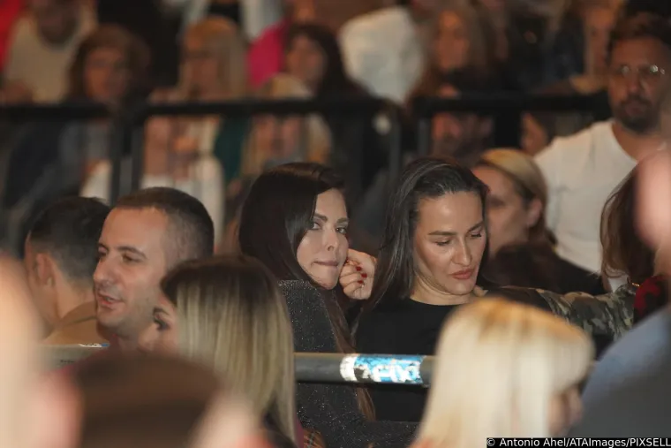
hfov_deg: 6.9
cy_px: 224
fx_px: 5592
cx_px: 336
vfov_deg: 4.6
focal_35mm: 300
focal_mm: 200
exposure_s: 1/200
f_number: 2.8
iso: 4000
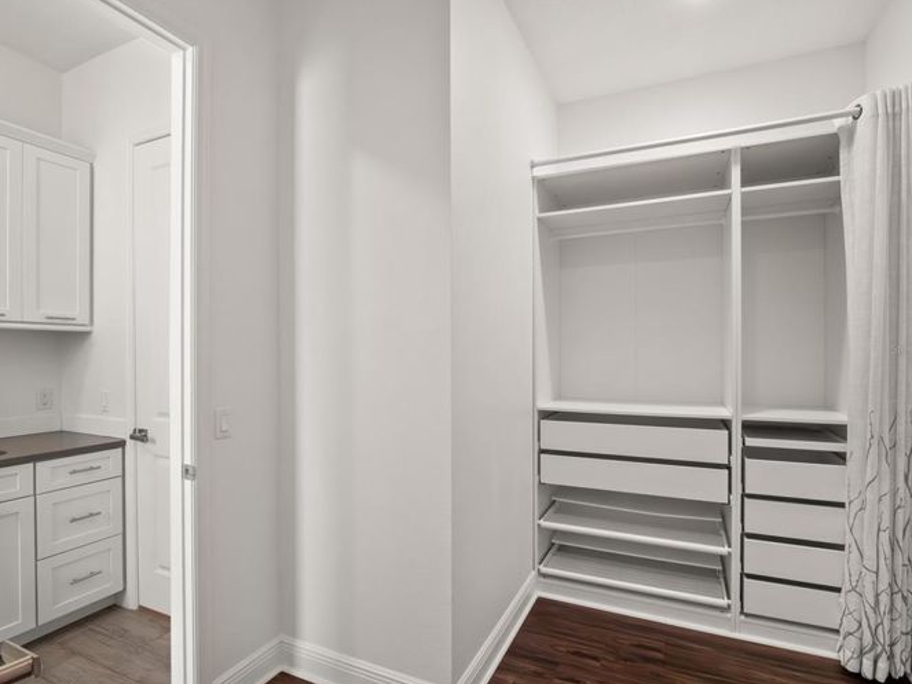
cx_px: 463
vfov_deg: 74.7
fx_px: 448
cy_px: 348
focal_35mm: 17
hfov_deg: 91.0
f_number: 8
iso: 3200
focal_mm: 8
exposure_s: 1/13
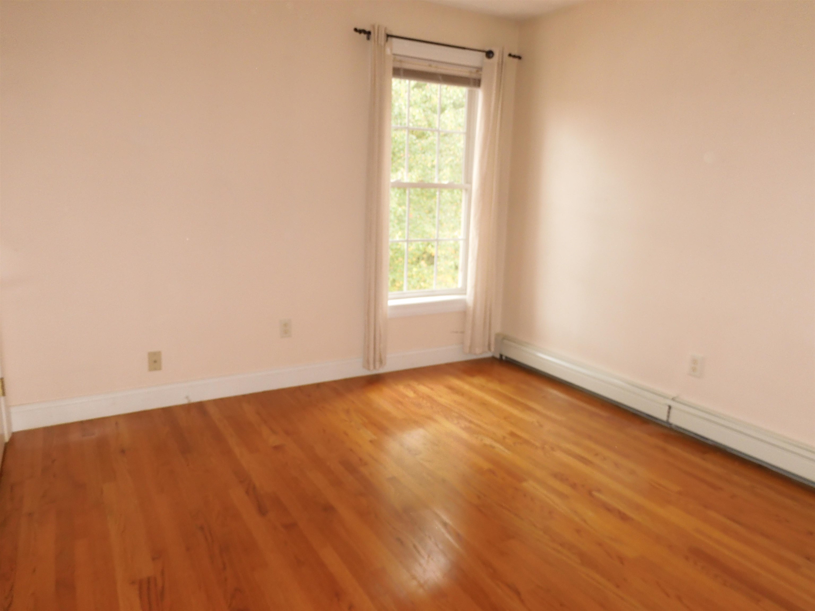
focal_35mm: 24
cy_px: 306
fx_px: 565
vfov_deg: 56.8
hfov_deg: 71.6
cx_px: 408
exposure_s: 1/30
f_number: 3.4
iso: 220
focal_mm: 4.3
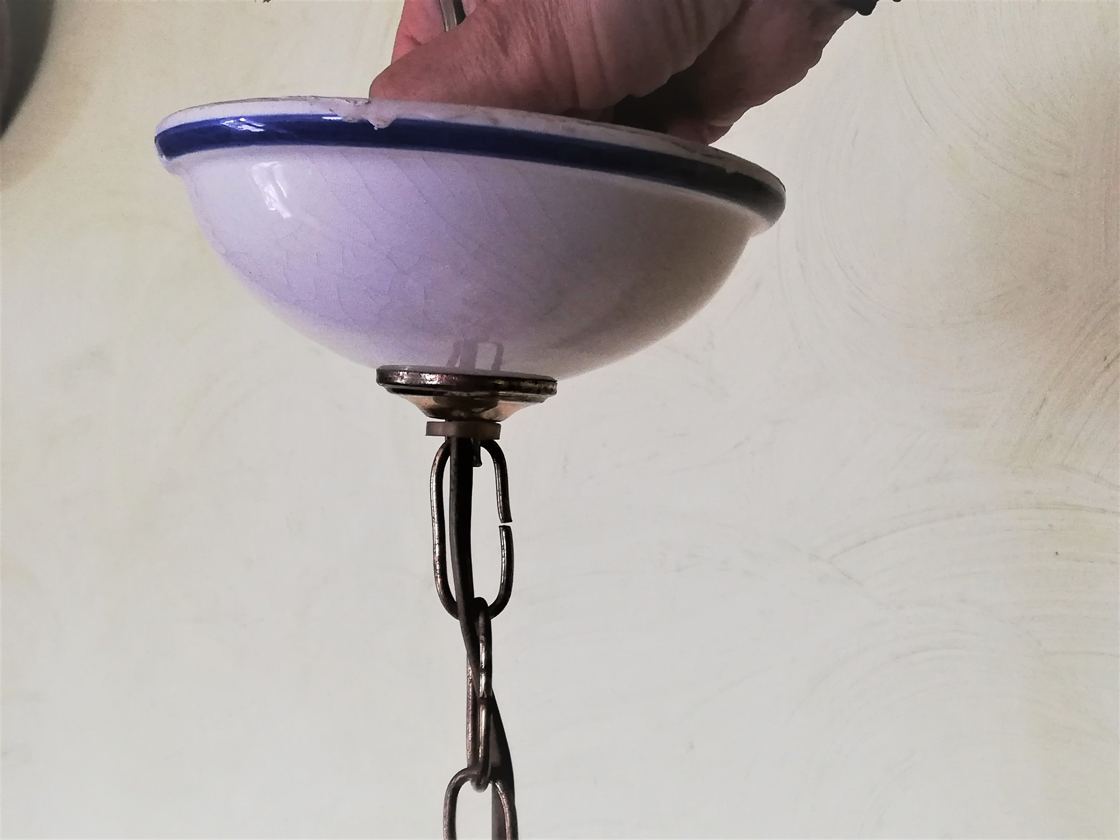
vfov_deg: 29.7
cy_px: 420
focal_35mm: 49
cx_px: 560
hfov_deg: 38.9
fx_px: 1585
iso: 320
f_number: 2.2
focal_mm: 3.81
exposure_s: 1/30
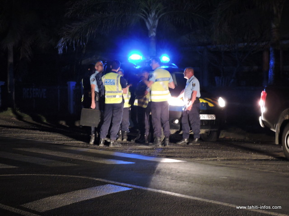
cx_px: 144
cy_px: 108
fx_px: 960
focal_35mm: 115
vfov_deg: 12.9
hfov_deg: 17.1
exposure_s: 1/2.5
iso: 800
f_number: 5
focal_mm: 20.6
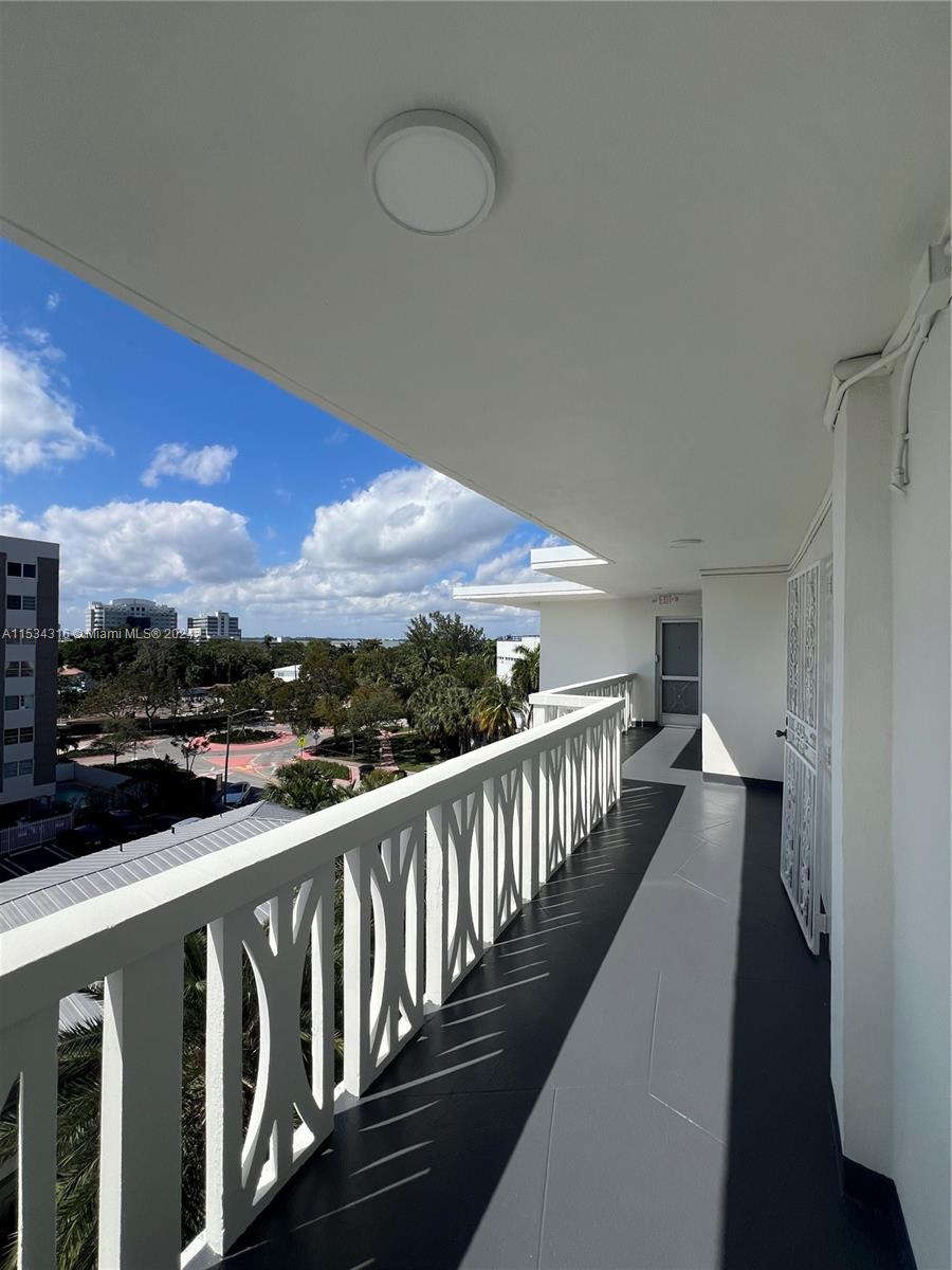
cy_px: 635
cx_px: 476
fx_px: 477
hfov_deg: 89.9
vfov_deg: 106.2
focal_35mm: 13
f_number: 1.8
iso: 32
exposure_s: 1/3311
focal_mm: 1.57
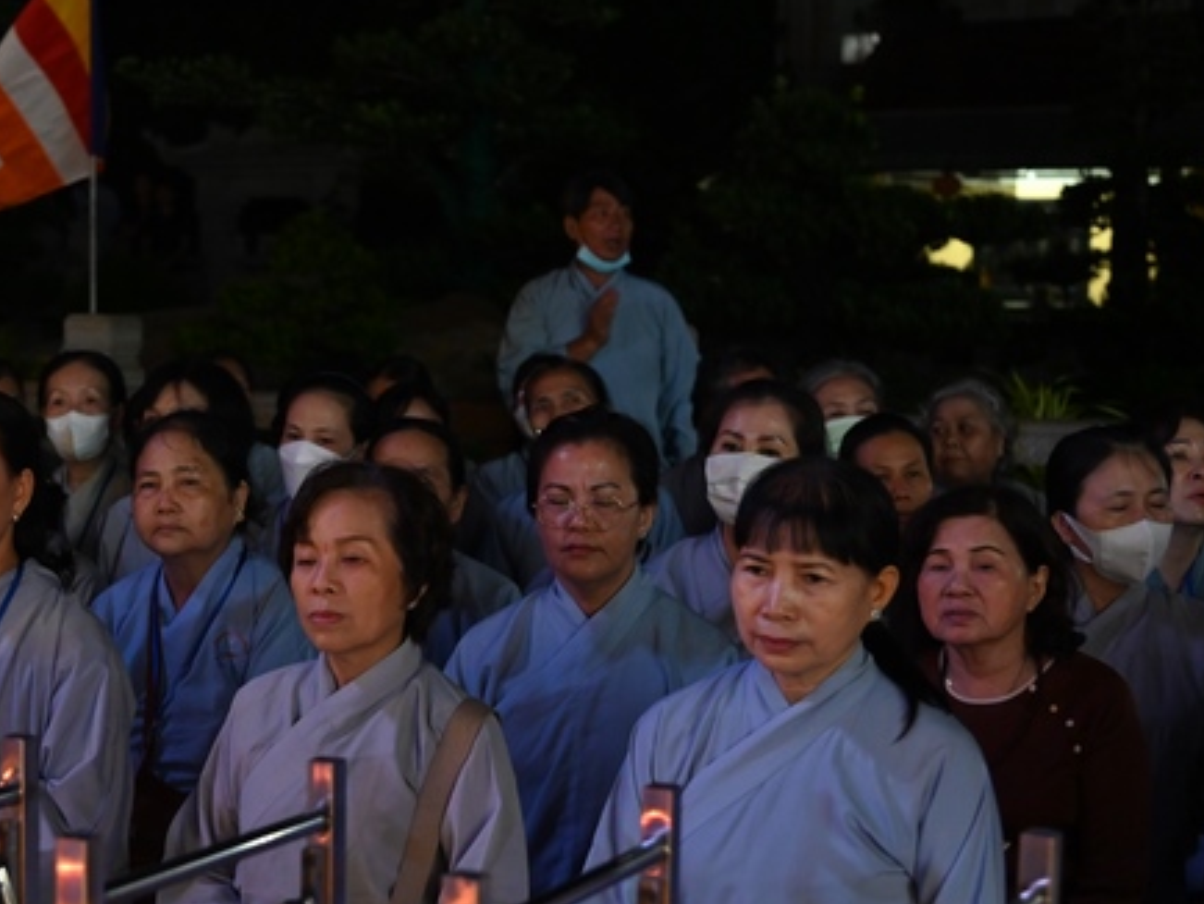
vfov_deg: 21.3
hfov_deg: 27.9
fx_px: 2401
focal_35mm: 69
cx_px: 355
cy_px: 593
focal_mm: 48
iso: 4000
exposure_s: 1/60
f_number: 4
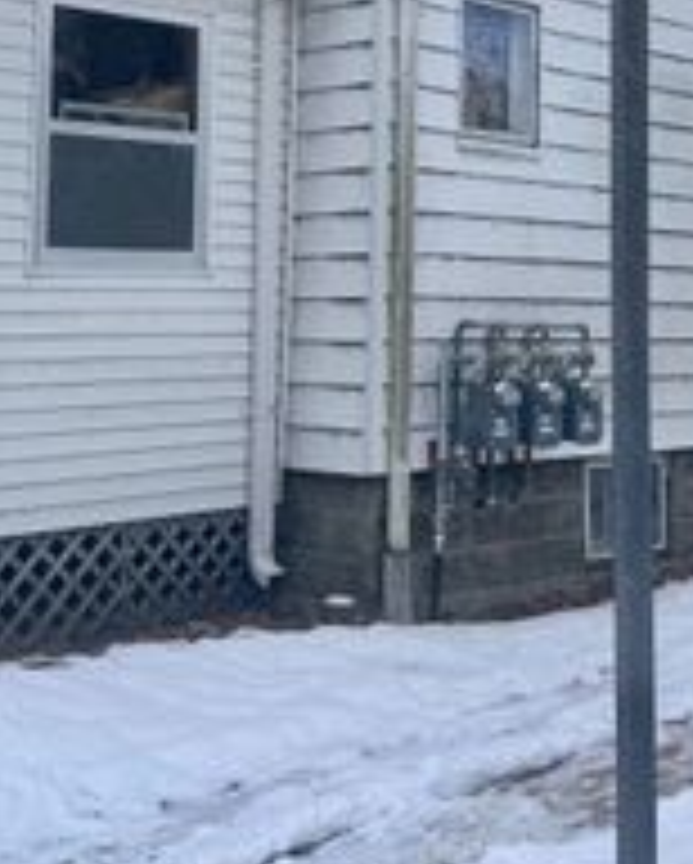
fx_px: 1561
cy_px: 160
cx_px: 464
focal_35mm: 61
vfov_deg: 30.1
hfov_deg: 24.9
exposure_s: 1/1425
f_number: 1.78
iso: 80
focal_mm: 6.76
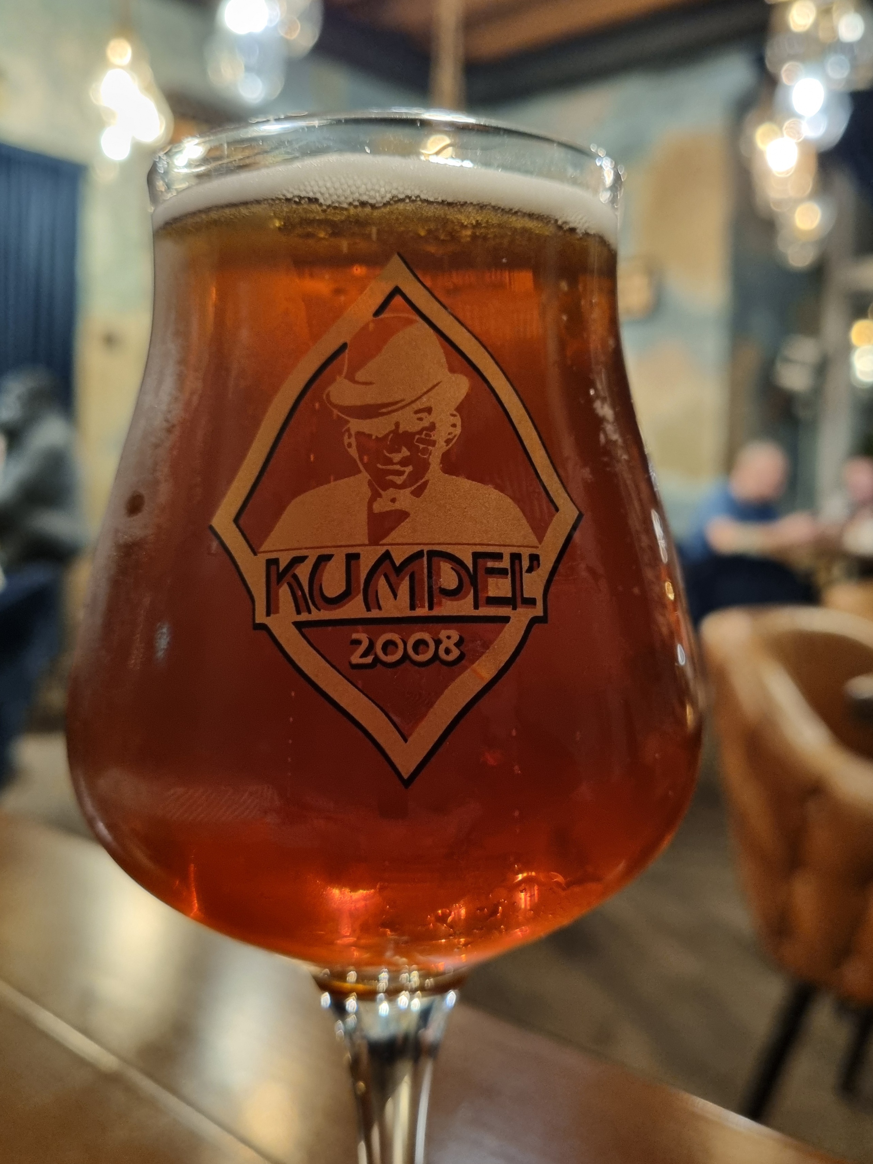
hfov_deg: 53.1
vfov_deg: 67.3
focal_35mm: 26
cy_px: 582
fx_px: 874
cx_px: 436
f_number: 1.8
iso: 640
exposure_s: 1/25
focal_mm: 5.4
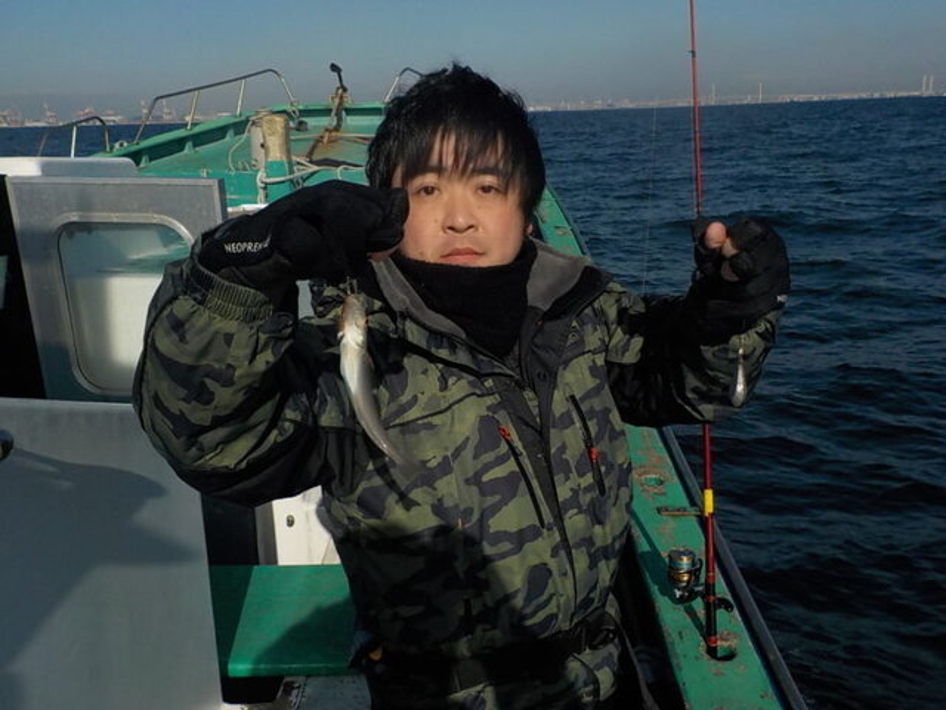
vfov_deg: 46.8
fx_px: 820
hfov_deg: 60.0
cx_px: 473
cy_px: 355
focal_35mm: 30
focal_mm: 4.1
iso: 125
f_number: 6.6
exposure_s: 1/1000
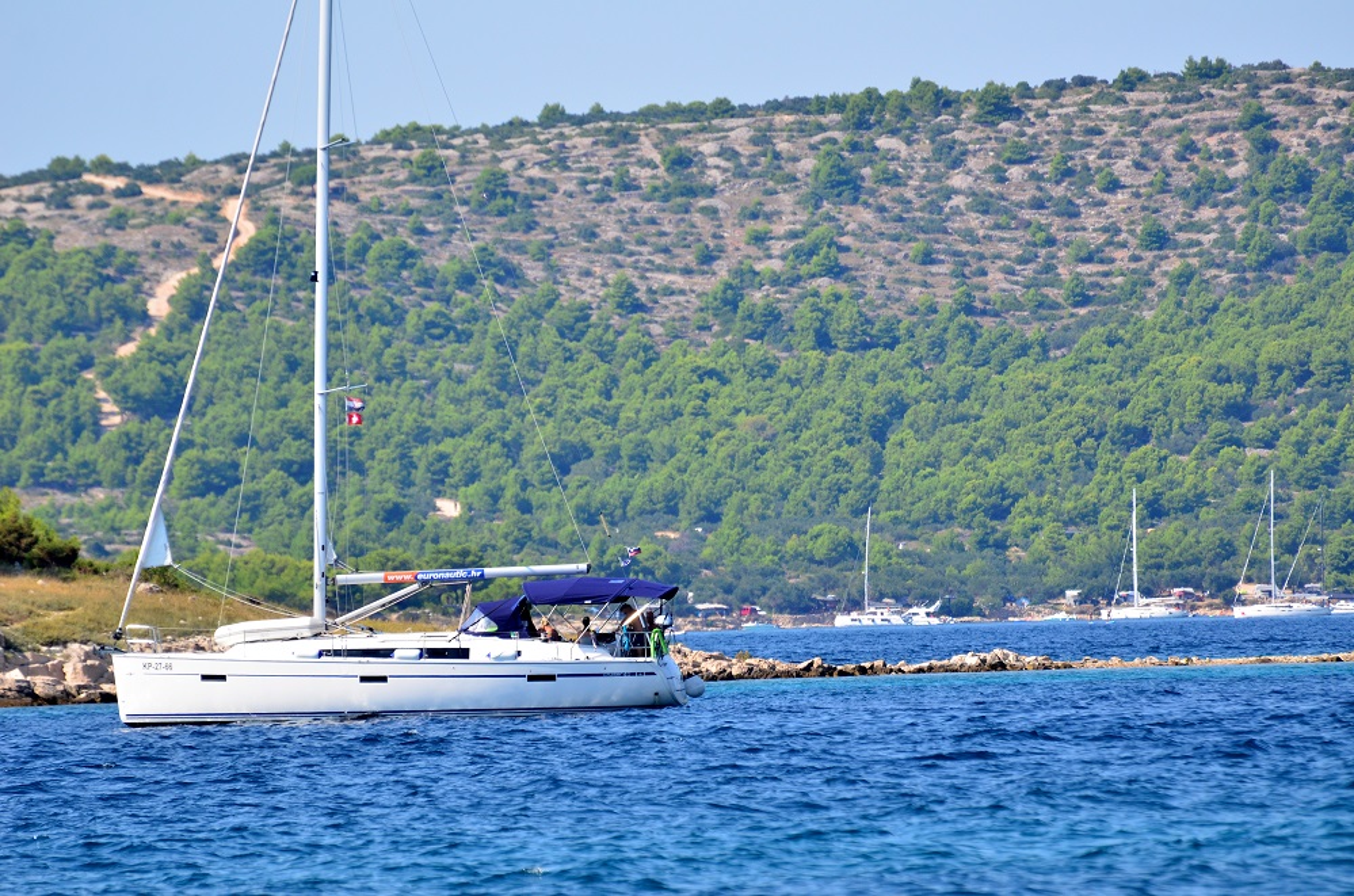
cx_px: 677
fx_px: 16885
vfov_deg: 3.0
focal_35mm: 450
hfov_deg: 4.6
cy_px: 448
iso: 400
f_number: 6.3
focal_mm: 300
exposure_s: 1/1000
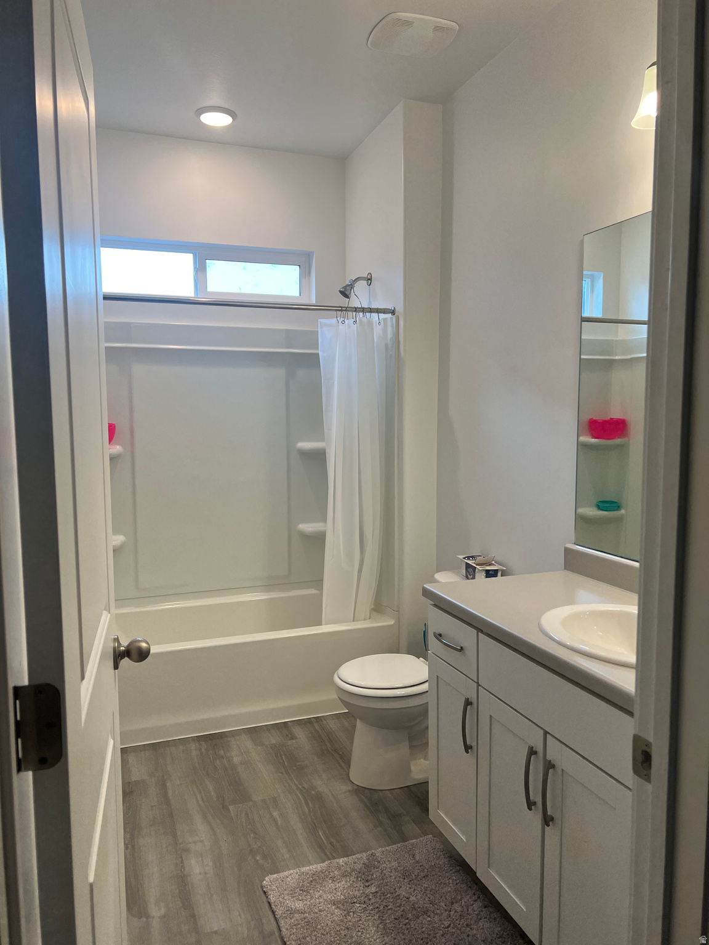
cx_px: 354
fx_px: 710
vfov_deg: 67.3
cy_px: 472
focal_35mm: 26
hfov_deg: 53.1
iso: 50
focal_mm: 5.7
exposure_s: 1/126
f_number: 1.5
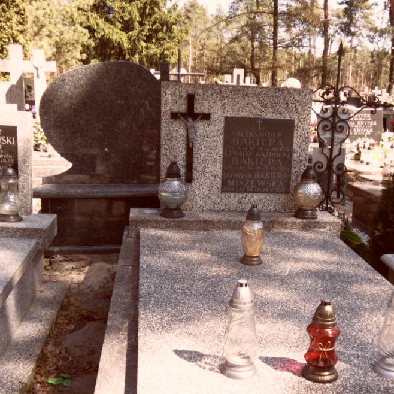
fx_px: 567
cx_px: 241
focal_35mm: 44
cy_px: 229
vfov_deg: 38.2
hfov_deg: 38.2
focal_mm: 5.3
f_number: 3.4
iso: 80
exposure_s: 1/250
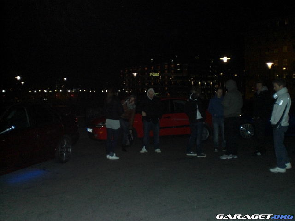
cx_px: 148
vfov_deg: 37.7
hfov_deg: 49.0
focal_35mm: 38
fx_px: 324
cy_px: 110
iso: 200
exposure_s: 1/60
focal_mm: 6.3
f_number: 3.1
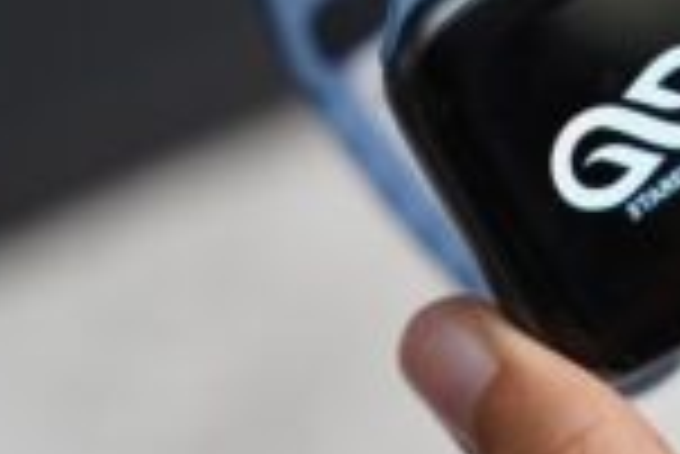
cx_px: 549
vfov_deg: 6.9
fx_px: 3762
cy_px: 92
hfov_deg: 10.3
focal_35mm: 199
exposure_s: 1/80
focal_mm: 75
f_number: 4
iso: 640
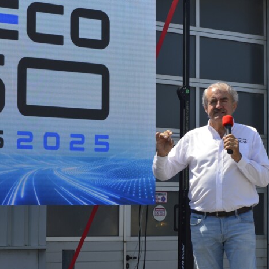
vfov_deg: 16.5
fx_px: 929
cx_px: 192
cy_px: 134
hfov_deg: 16.4
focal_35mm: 106
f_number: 11
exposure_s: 1/500
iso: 320
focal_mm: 55
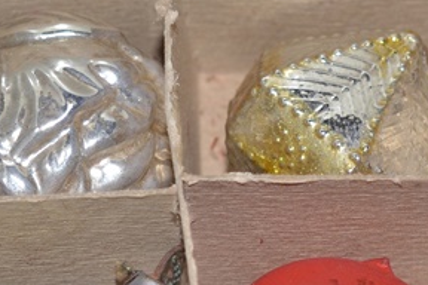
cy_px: 91
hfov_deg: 9.9
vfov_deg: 6.6
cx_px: 259
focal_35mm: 208
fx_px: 2473
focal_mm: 40
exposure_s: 1/60
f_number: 8
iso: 100
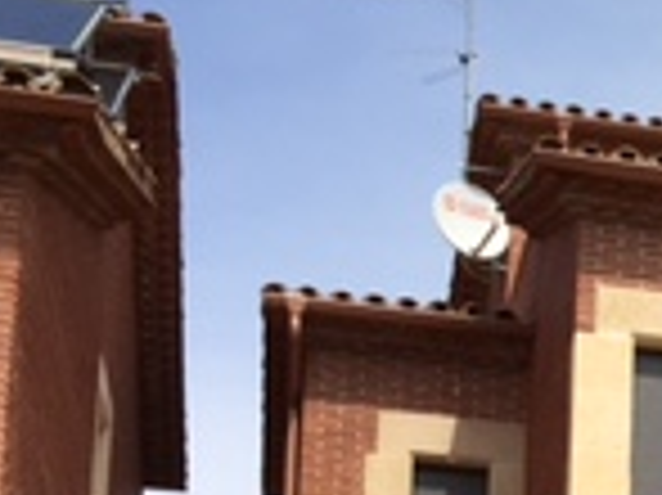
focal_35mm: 126
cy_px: 734
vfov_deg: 11.3
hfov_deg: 13.7
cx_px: 1261
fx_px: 2408
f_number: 2.2
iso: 25
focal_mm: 4.15
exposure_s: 1/2198
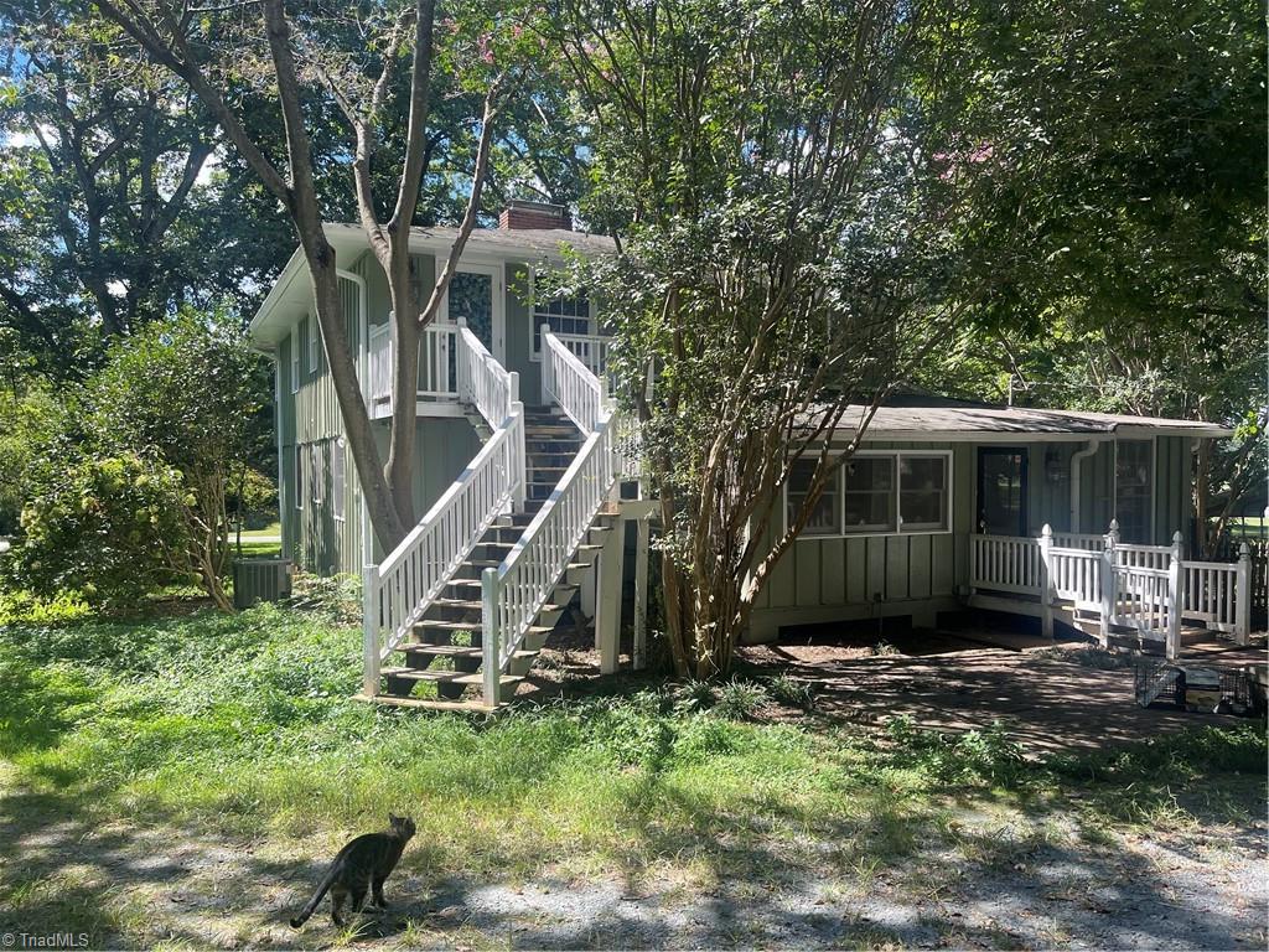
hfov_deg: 69.4
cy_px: 476
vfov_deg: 54.9
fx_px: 916
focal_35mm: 25
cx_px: 634
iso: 32
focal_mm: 5.1
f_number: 1.6
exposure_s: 1/668
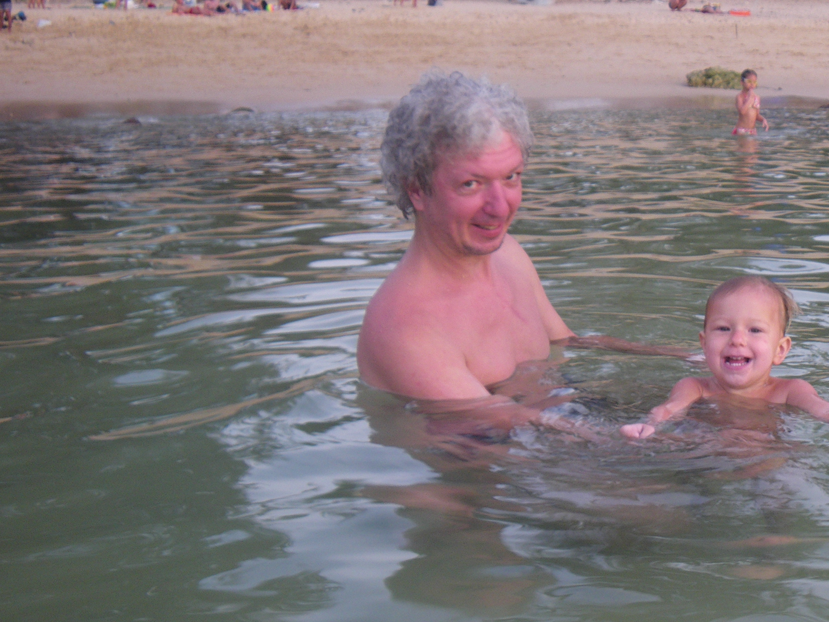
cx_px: 740
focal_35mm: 51
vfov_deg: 28.5
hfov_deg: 35.4
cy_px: 362
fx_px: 1221
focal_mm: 5
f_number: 3.5
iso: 50
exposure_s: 1/60
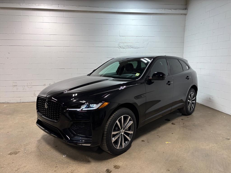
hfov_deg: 67.3
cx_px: 116
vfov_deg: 53.1
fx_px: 174
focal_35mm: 26
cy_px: 86
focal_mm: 5.96
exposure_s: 1/251
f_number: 1.6
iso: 40
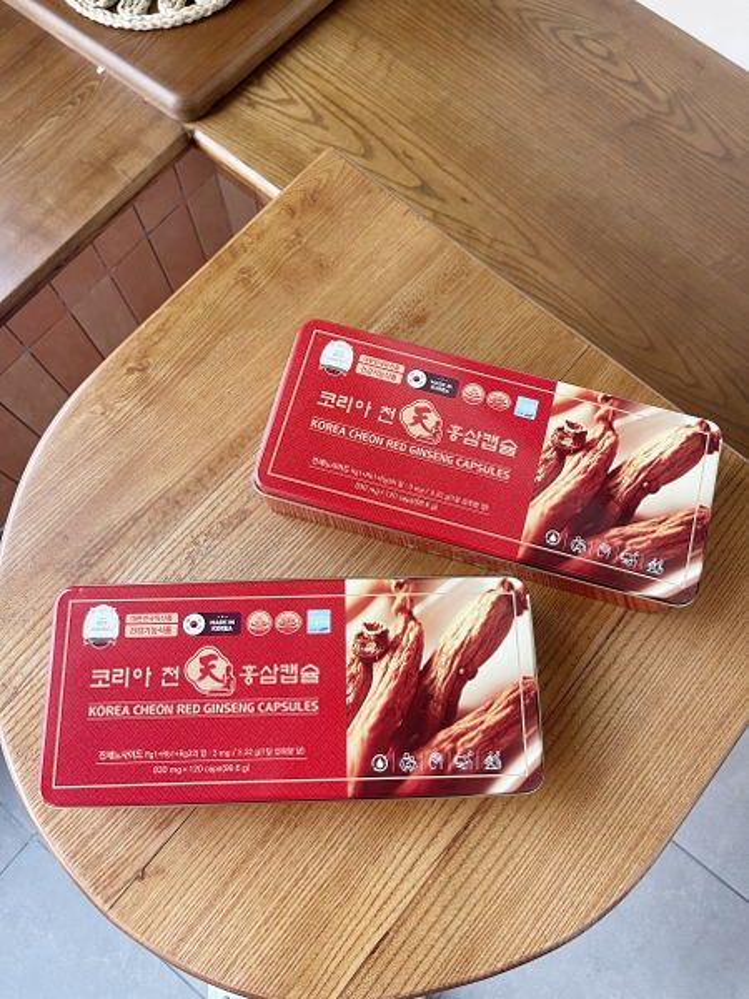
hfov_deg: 54.9
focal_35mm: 25
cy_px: 500
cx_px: 374
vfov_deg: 69.4
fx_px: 721
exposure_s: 1/93
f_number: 1.6
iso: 125
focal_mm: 5.1
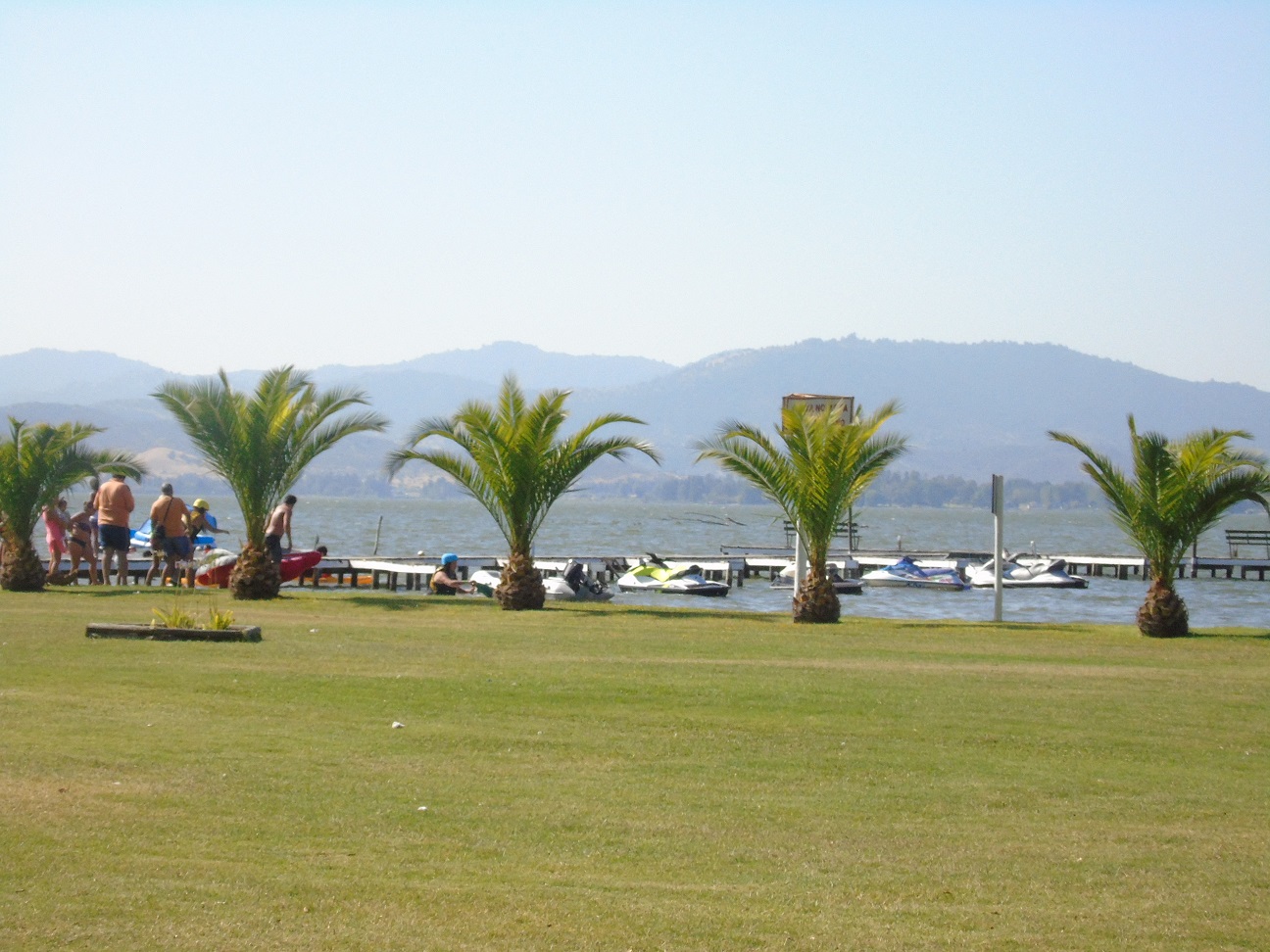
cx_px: 635
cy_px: 476
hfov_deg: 18.2
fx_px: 3962
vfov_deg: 13.7
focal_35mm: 108
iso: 400
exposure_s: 1/2000
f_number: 4.9
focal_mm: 19
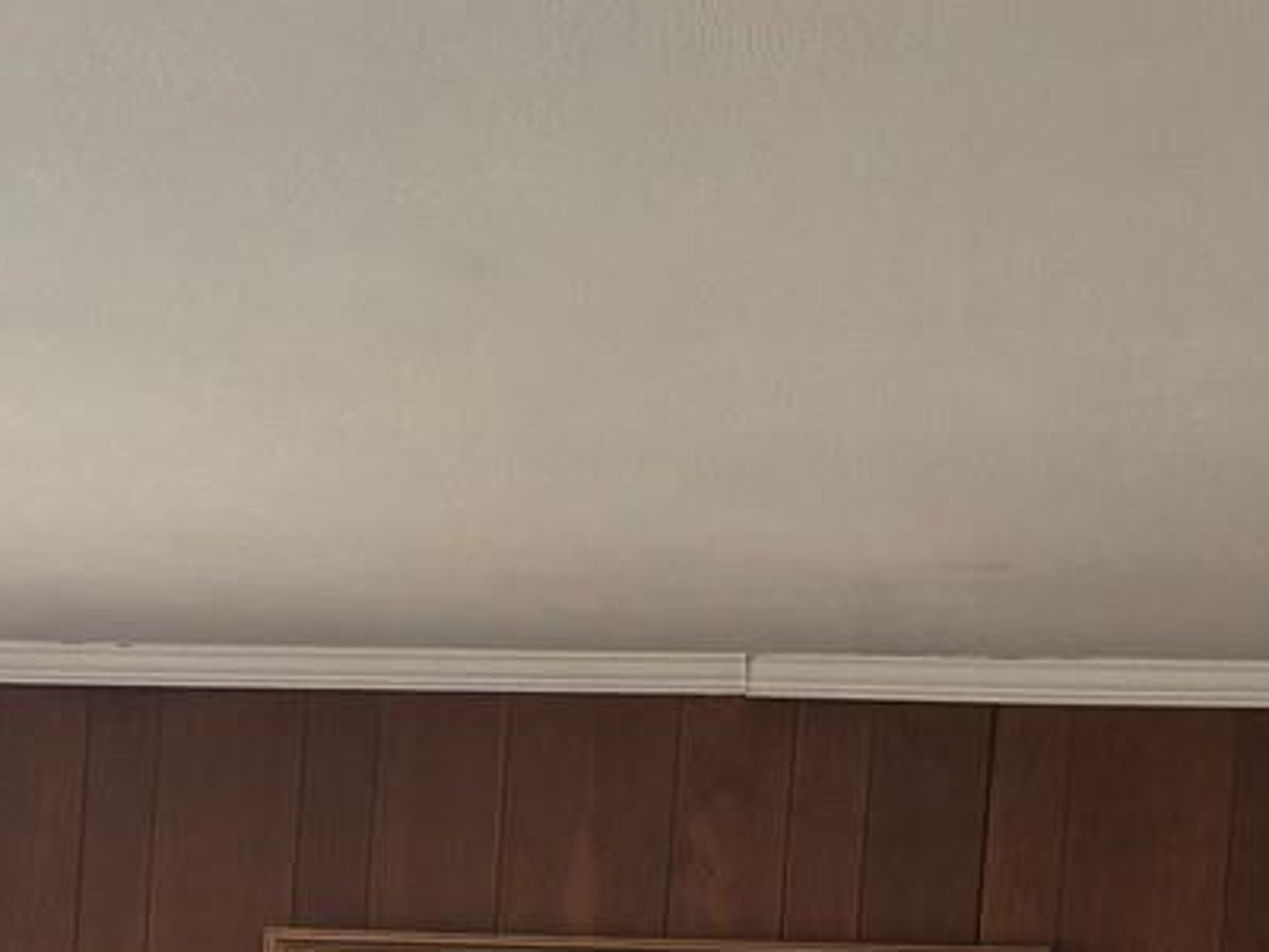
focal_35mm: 123
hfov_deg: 15.6
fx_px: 4509
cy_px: 1447
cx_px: -117
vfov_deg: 11.5
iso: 200
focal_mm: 6.76
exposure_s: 1/63
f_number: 1.78
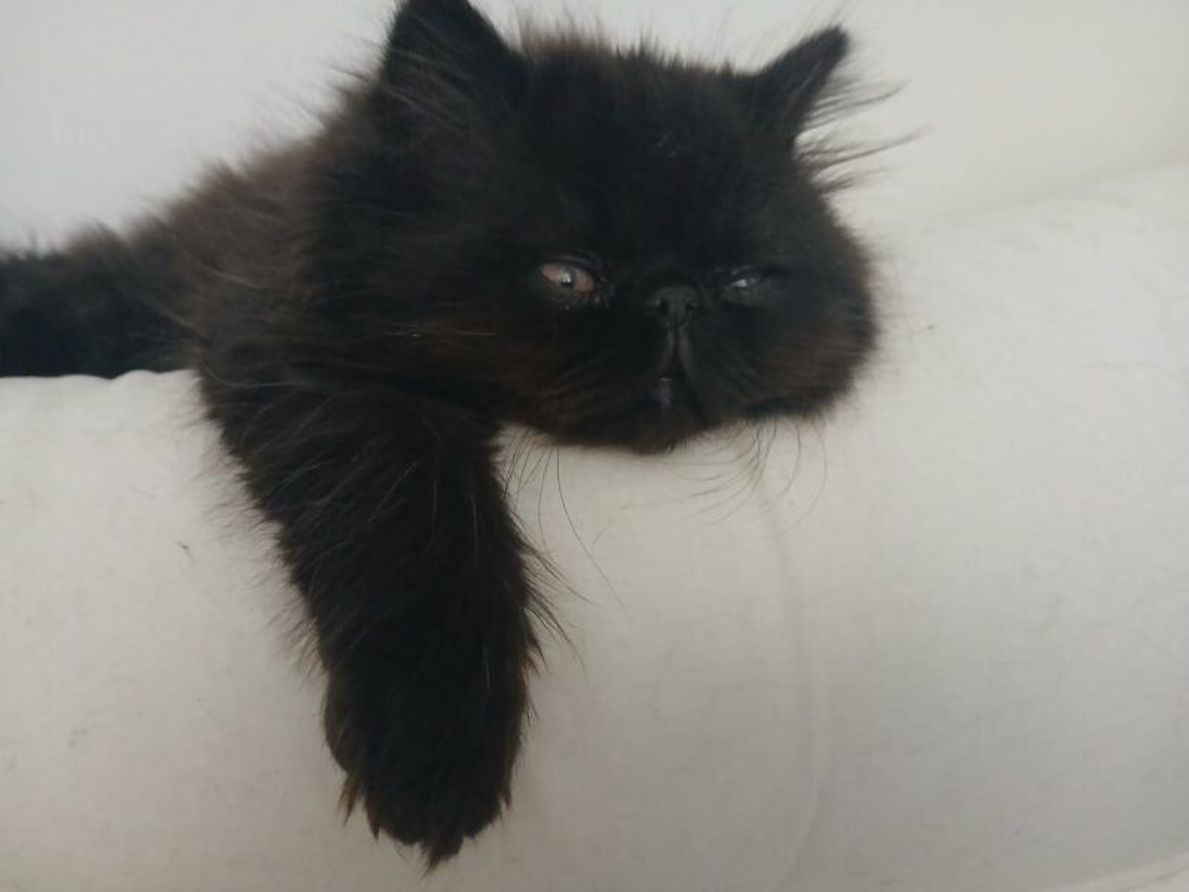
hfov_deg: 67.3
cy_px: 446
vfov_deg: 53.1
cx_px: 594
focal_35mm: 26
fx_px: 893
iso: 1250
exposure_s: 1/15
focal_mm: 3.98
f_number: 1.8
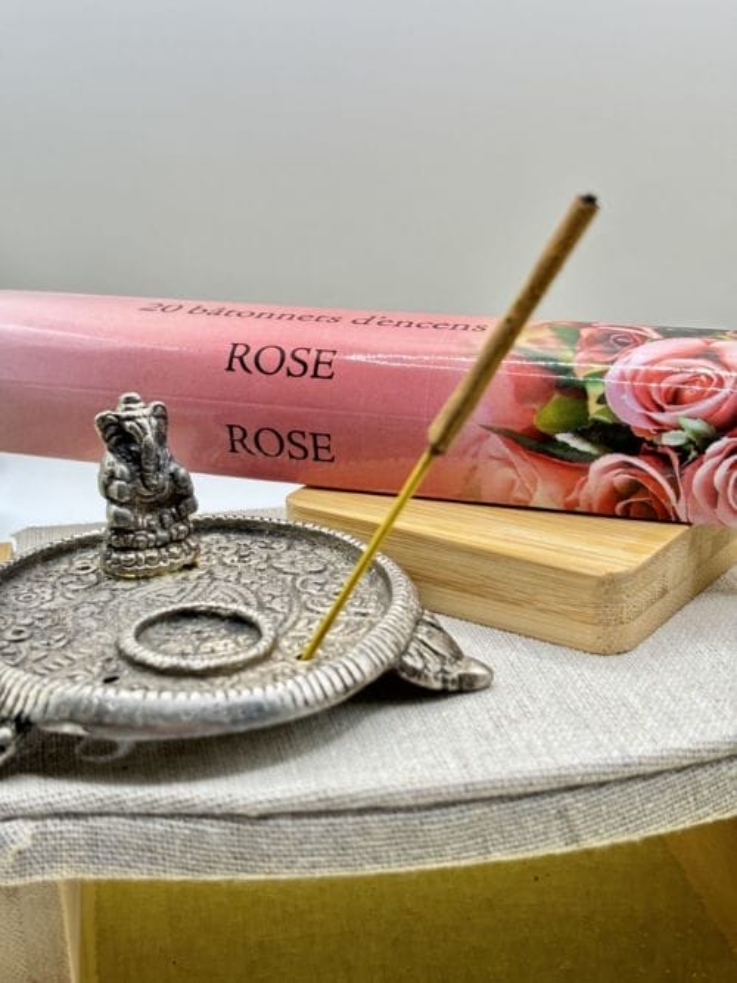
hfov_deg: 28.0
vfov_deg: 36.8
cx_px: 368
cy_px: 492
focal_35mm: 52
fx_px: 1477
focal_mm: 5.96
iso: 32
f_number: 1.6
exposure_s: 1/50
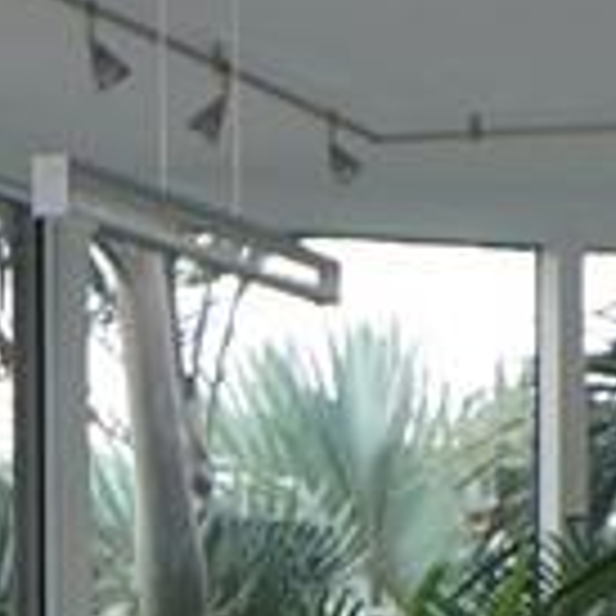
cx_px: -157
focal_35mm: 282
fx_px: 5678
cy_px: 1254
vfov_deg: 6.0
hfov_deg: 6.2
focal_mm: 28
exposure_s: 1/160
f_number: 4
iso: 320
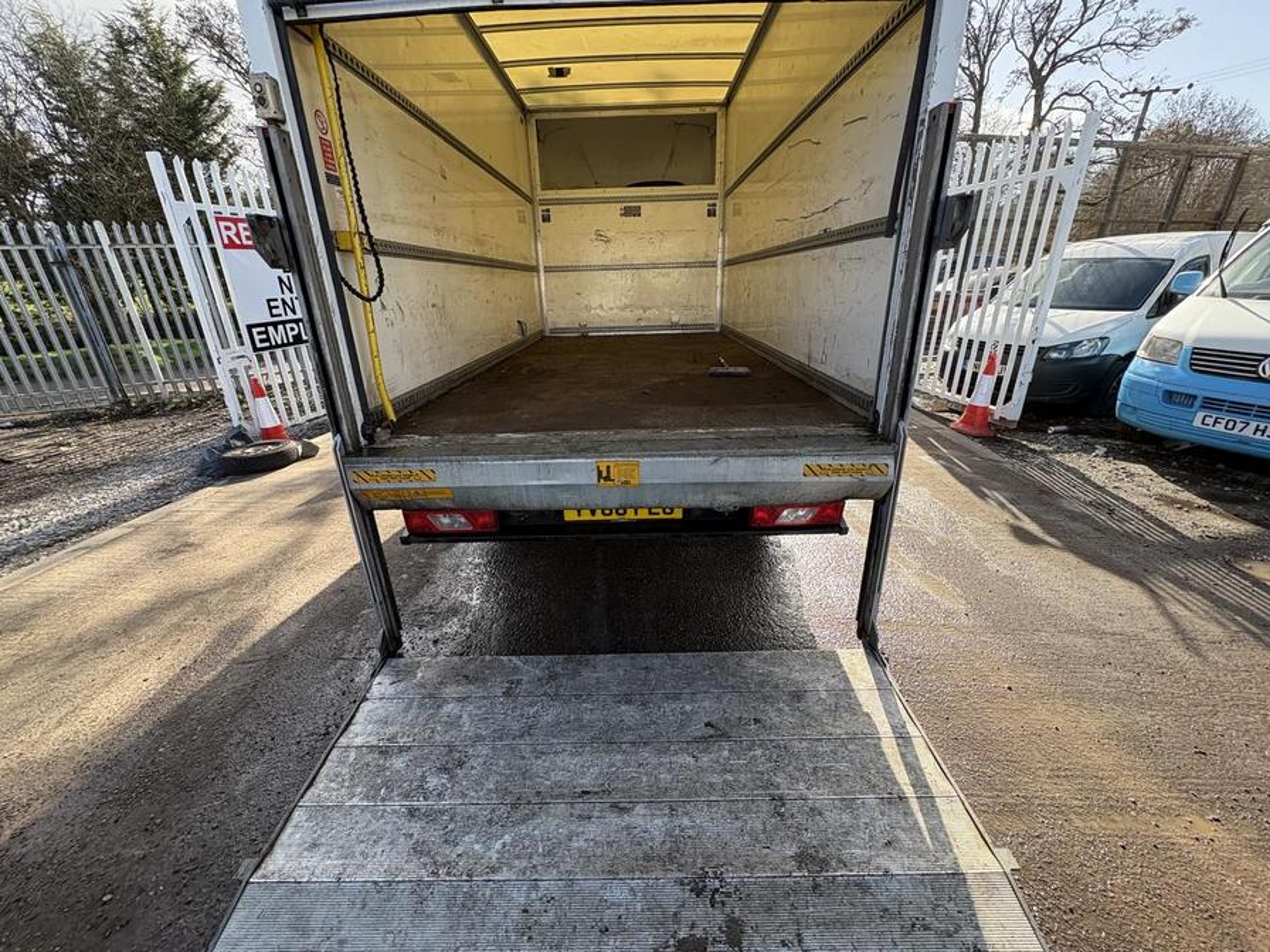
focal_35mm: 14
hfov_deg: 102.1
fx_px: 514
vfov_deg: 85.7
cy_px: 476
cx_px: 635
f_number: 2.2
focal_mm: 2.22
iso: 64
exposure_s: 1/357
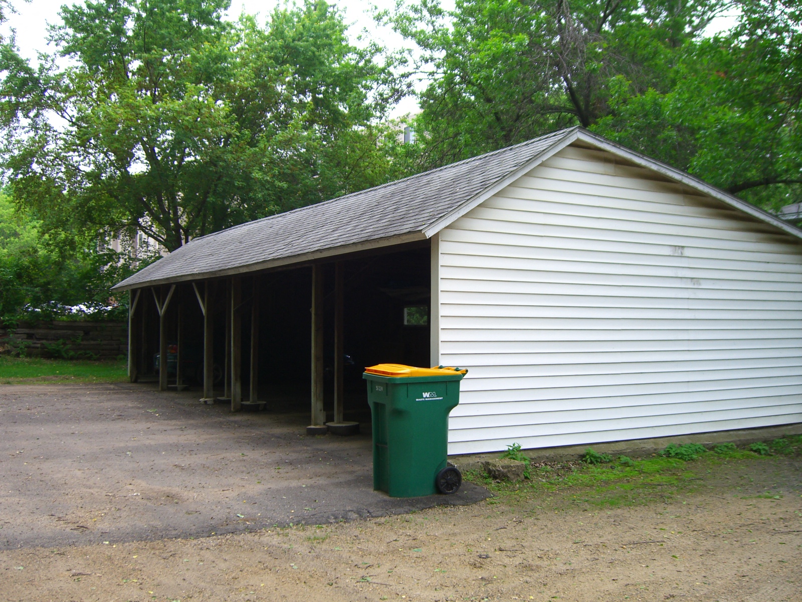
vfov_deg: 37.7
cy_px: 301
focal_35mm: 38
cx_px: 401
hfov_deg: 49.0
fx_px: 880
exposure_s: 1/80
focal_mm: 7.9
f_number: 2.8
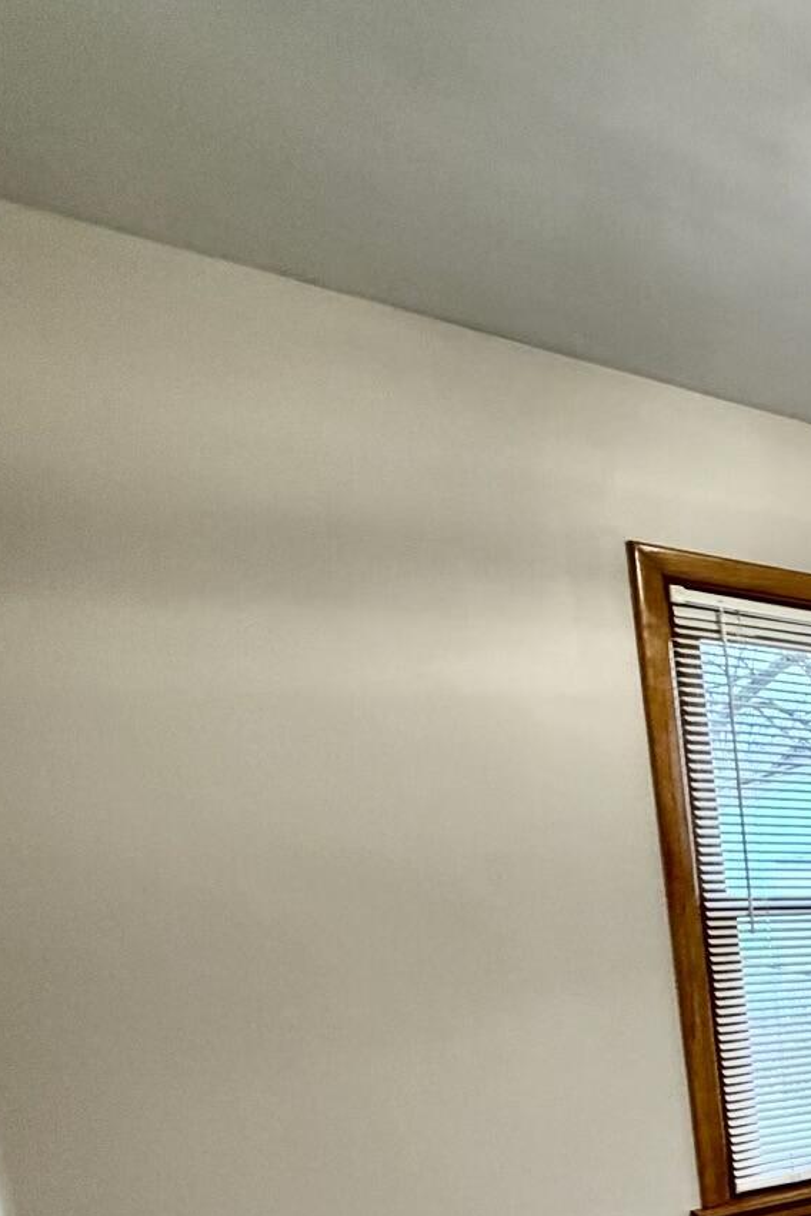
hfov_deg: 22.9
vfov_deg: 48.9
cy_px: 1085
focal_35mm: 35
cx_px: 1422
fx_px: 1183
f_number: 2.2
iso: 400
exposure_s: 1/60
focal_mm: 2.22
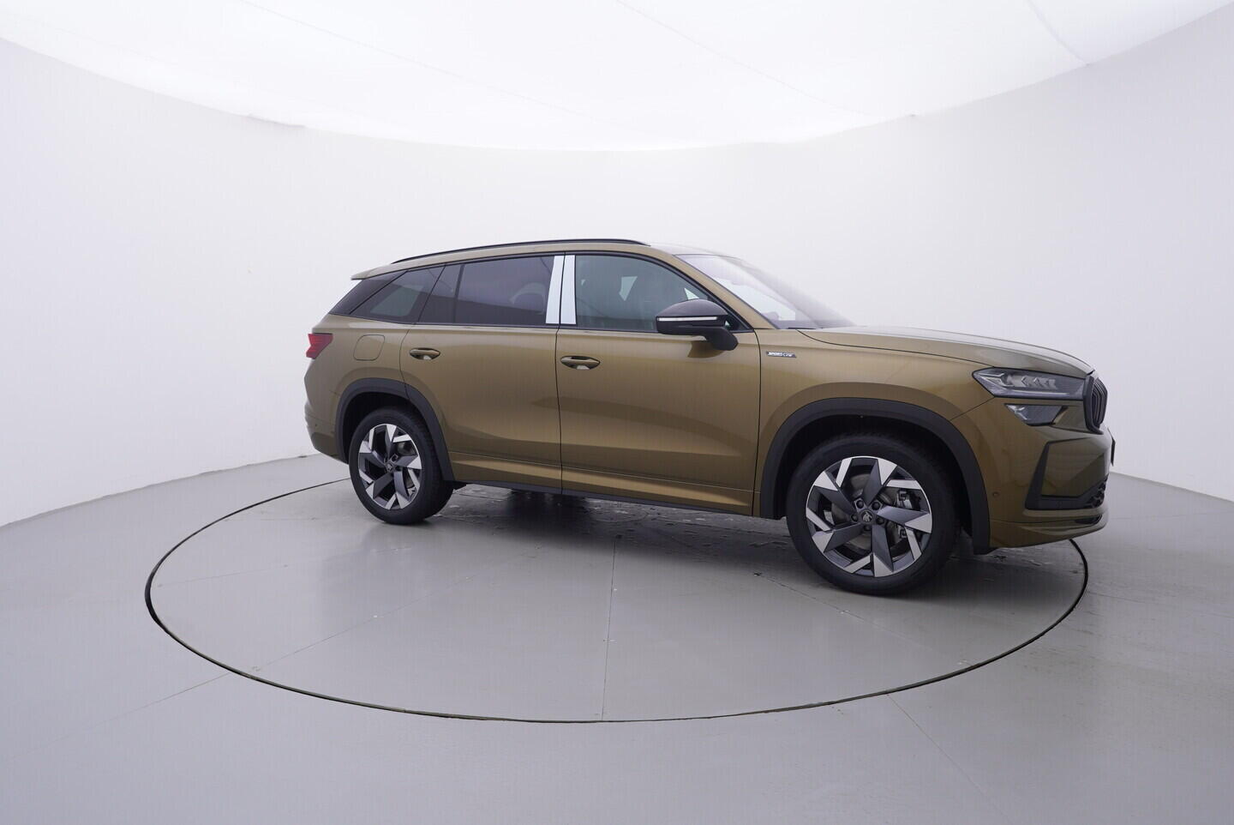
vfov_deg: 56.2
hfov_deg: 77.3
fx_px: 772
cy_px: 412
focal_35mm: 22
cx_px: 617
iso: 200
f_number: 5
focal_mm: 15
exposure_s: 1/80
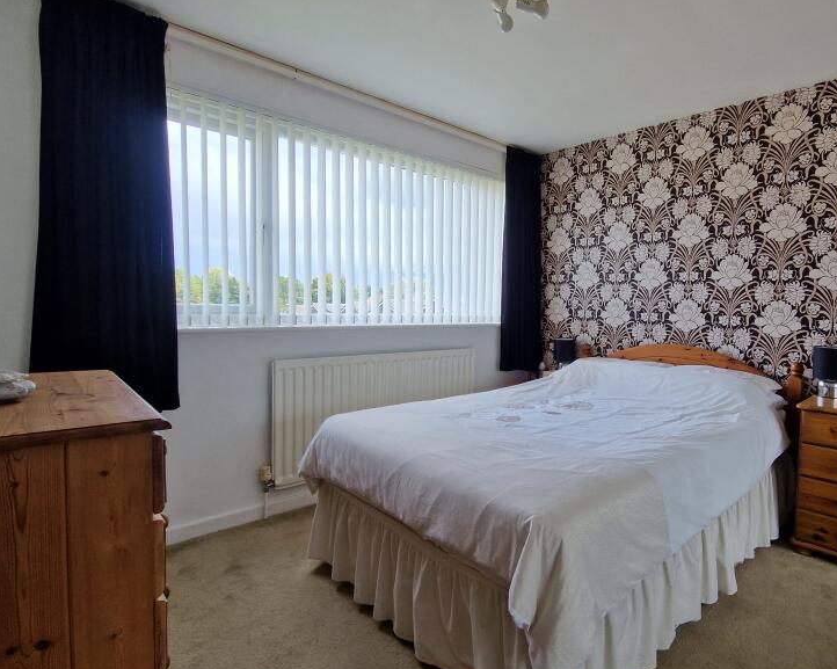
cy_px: 329
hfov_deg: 83.7
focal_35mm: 18
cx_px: 552
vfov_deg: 73.8
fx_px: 446
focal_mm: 2.2
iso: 50
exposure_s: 1/196
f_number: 2.2
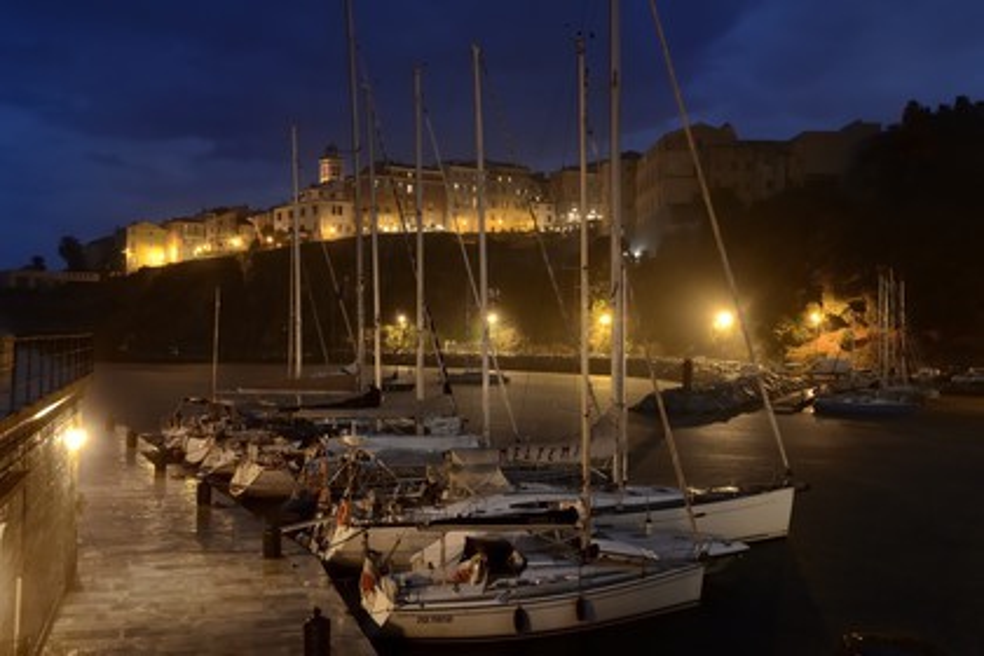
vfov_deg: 35.1
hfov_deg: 50.7
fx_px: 1039
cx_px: 492
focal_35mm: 38
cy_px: 328
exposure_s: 1/2
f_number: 5.6
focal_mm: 38
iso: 800
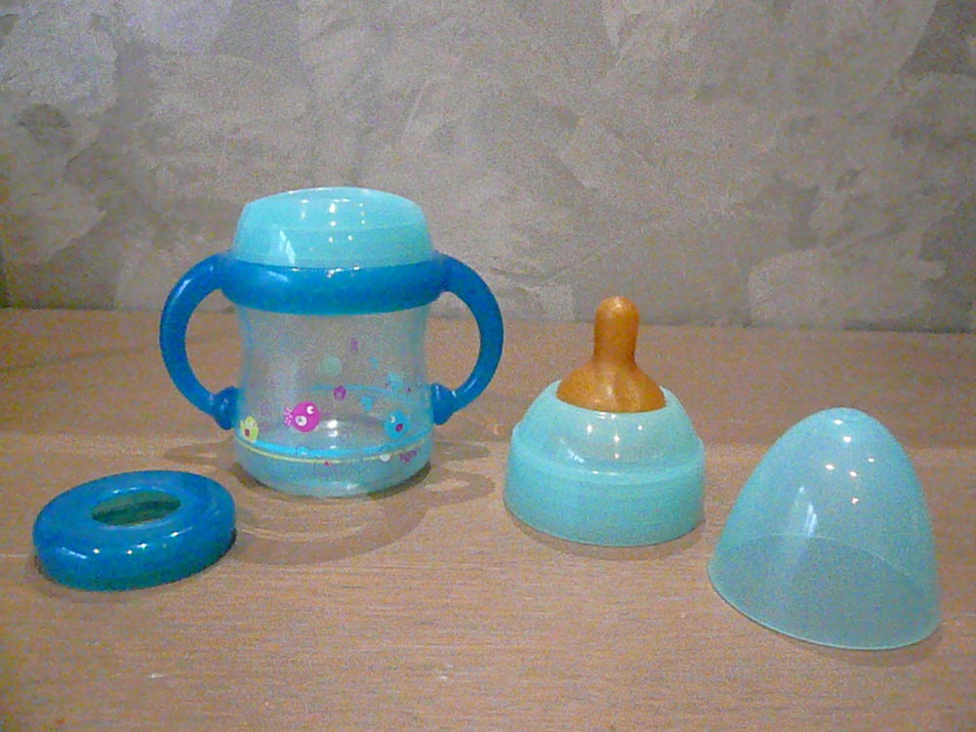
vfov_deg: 49.7
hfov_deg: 63.4
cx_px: 488
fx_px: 789
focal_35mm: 28
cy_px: 366
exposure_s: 1/160
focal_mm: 4.6
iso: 3200
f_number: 2.8
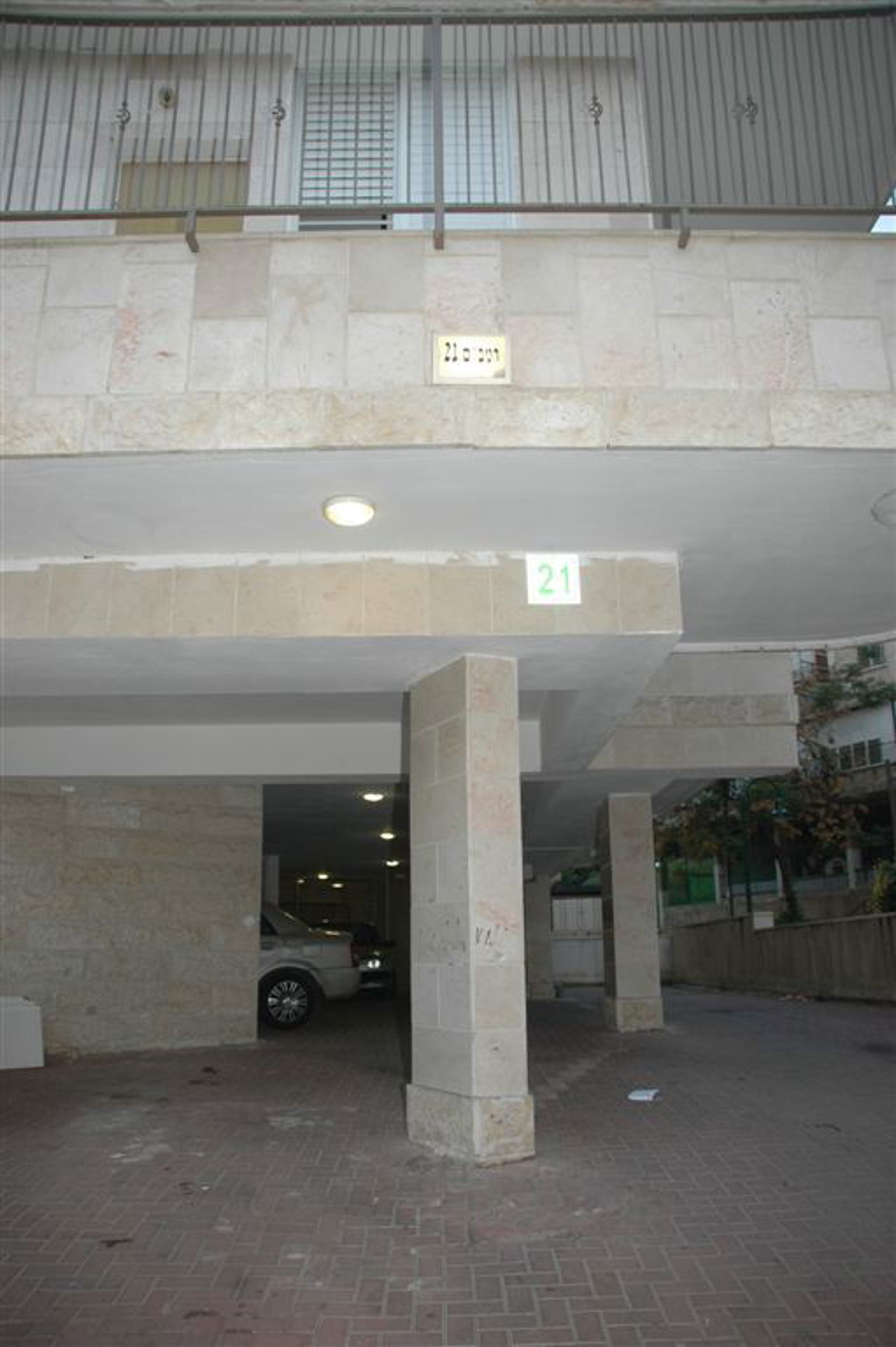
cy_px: 674
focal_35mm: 33
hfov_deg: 39.9
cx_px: 448
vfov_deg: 57.3
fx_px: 1234
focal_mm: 22
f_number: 5
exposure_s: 1/100
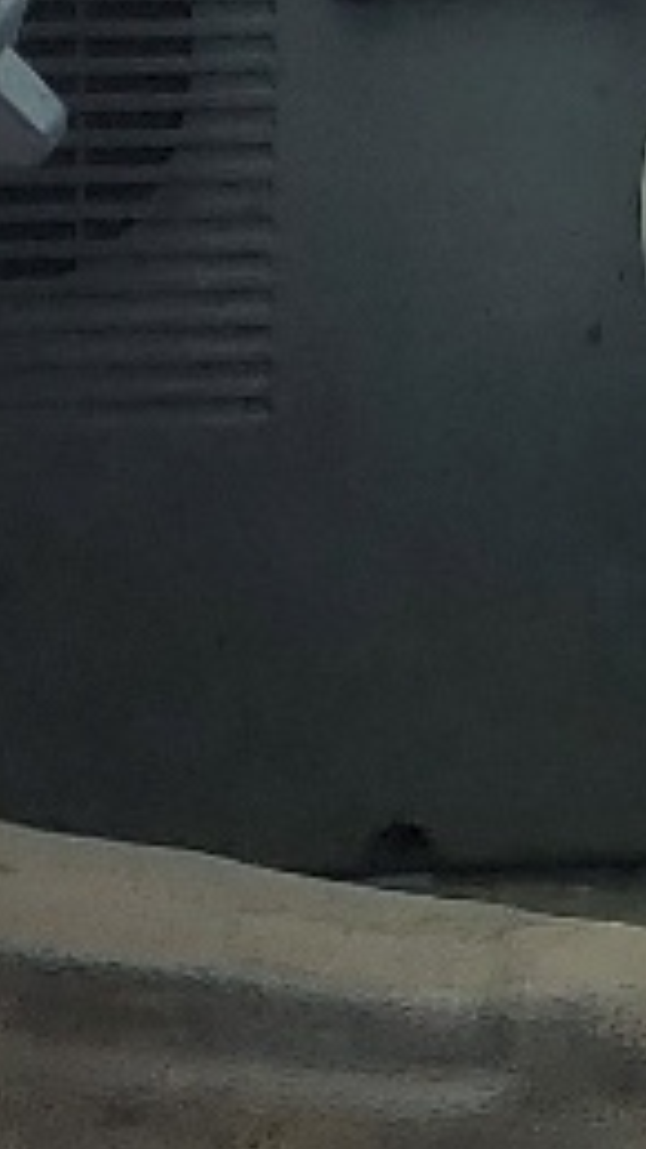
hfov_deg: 6.0
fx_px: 5363
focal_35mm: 176
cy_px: -134
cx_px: 2410
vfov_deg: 12.0
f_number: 1.5
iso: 50
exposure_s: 1/1000
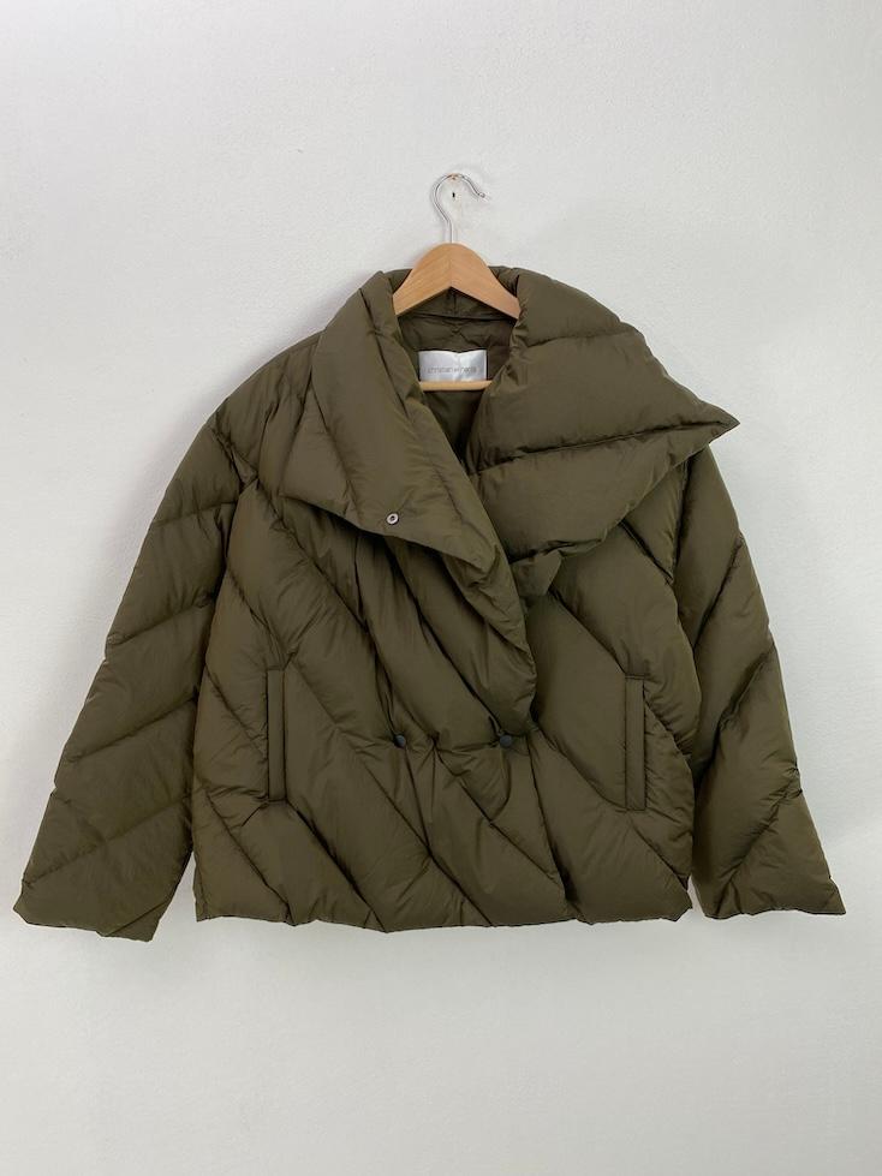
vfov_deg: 67.3
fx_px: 883
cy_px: 588
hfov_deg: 53.1
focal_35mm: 26
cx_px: 441
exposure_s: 1/100
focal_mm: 4.25
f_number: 1.8
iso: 50
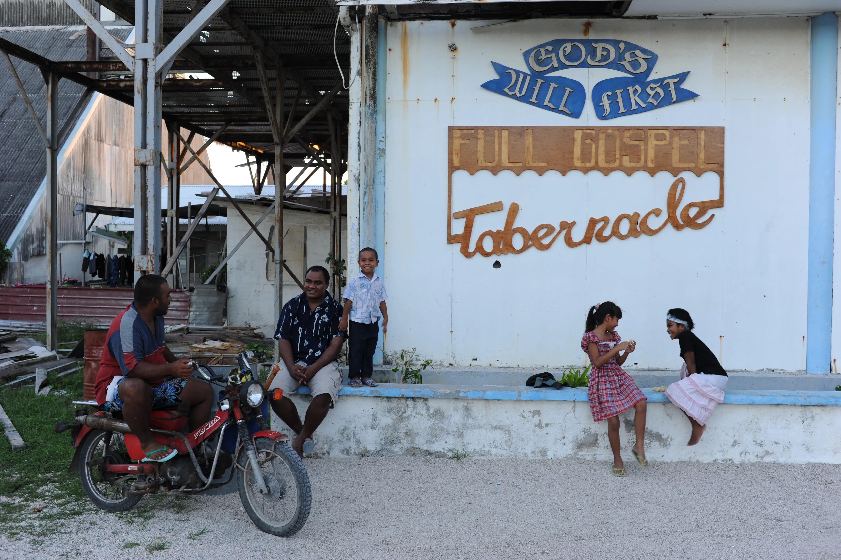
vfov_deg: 37.8
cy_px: 280
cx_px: 420
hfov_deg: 54.5
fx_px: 817
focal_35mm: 35
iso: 200
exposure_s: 1/50
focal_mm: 35
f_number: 5.6
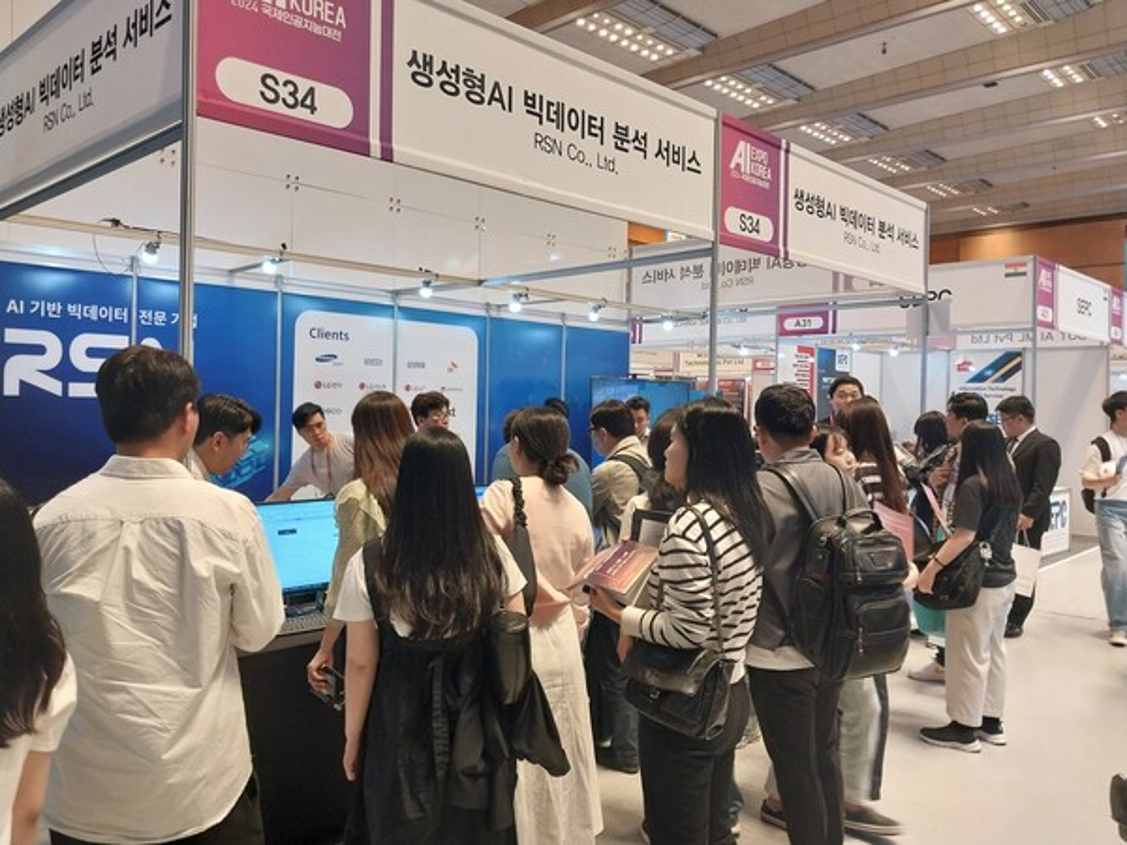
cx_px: 564
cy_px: 422
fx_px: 846
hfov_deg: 67.3
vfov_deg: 53.1
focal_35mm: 26
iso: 100
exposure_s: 1/60
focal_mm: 4
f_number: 1.8
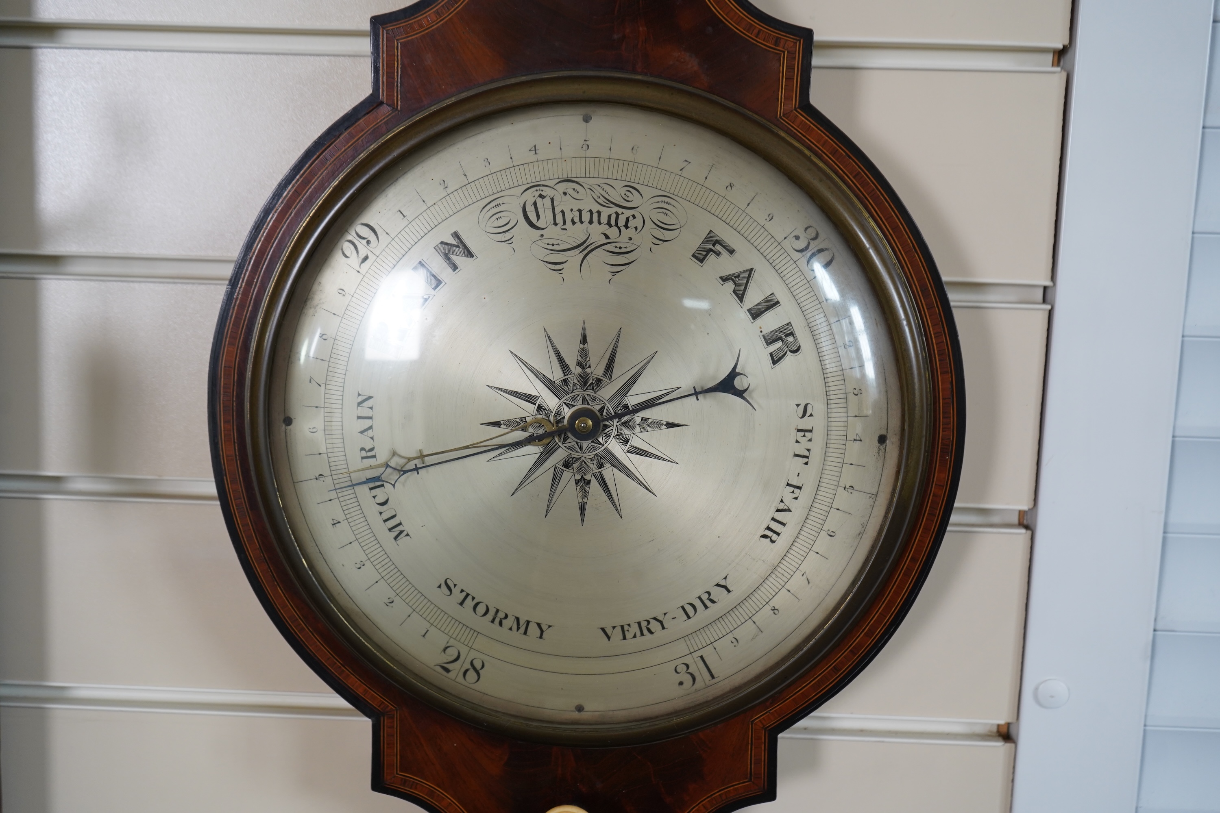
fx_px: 1220
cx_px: 610
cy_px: 406
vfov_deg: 36.9
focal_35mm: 36
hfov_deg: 53.1
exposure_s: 1/100
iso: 1000
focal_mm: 36
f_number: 4.5
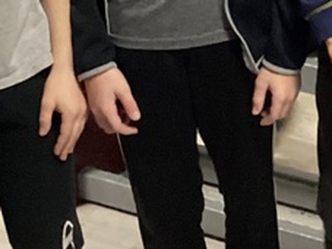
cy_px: -130
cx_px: 462
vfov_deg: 10.2
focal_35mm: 140
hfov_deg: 13.5
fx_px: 1342
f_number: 2.4
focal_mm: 3.3
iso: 320
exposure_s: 1/30
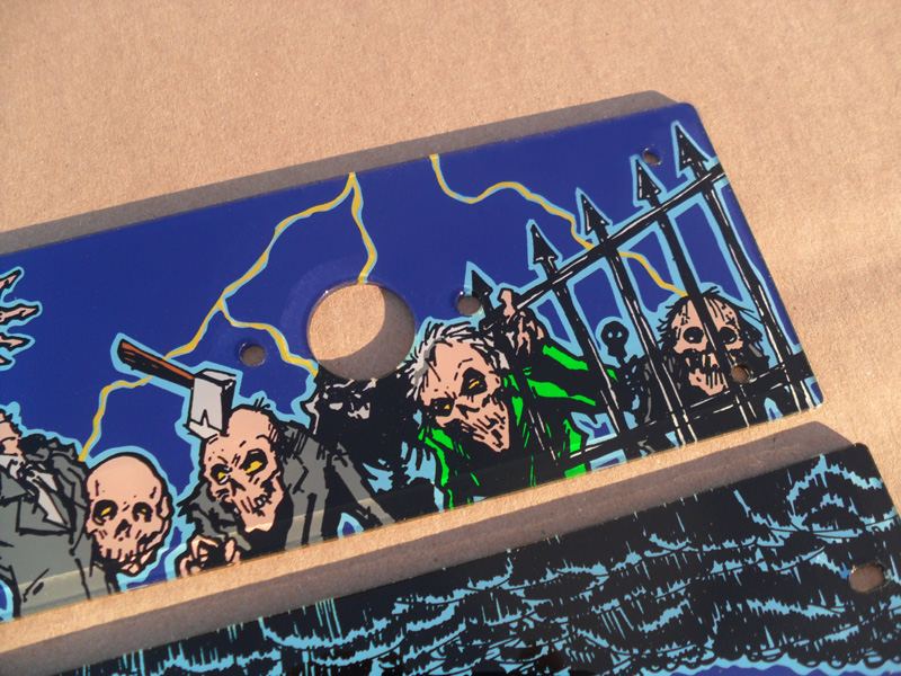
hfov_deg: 52.6
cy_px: 338
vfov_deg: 40.7
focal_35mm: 35
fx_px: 911
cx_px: 450
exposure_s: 1/180
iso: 80
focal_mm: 6.3
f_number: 3
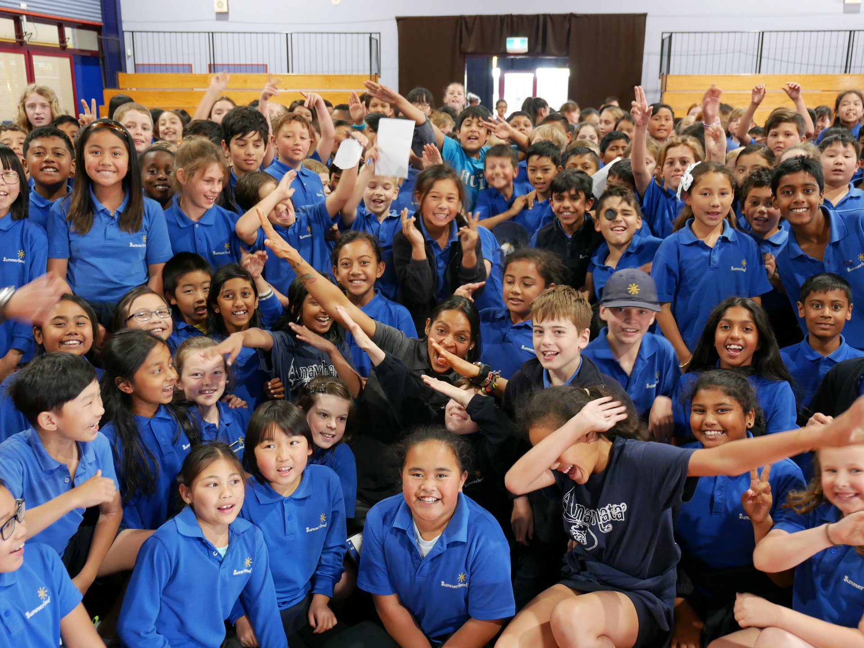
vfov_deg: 41.8
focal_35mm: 34
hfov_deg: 54.0
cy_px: 324
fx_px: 849
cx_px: 432
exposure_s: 1/60
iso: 1250
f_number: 2.8
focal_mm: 17
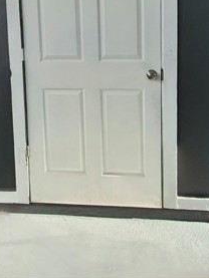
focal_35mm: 30
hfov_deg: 46.7
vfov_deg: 54.0
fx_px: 241
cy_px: 39
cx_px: 118
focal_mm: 1.74
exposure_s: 1/2000
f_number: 2.2
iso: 100
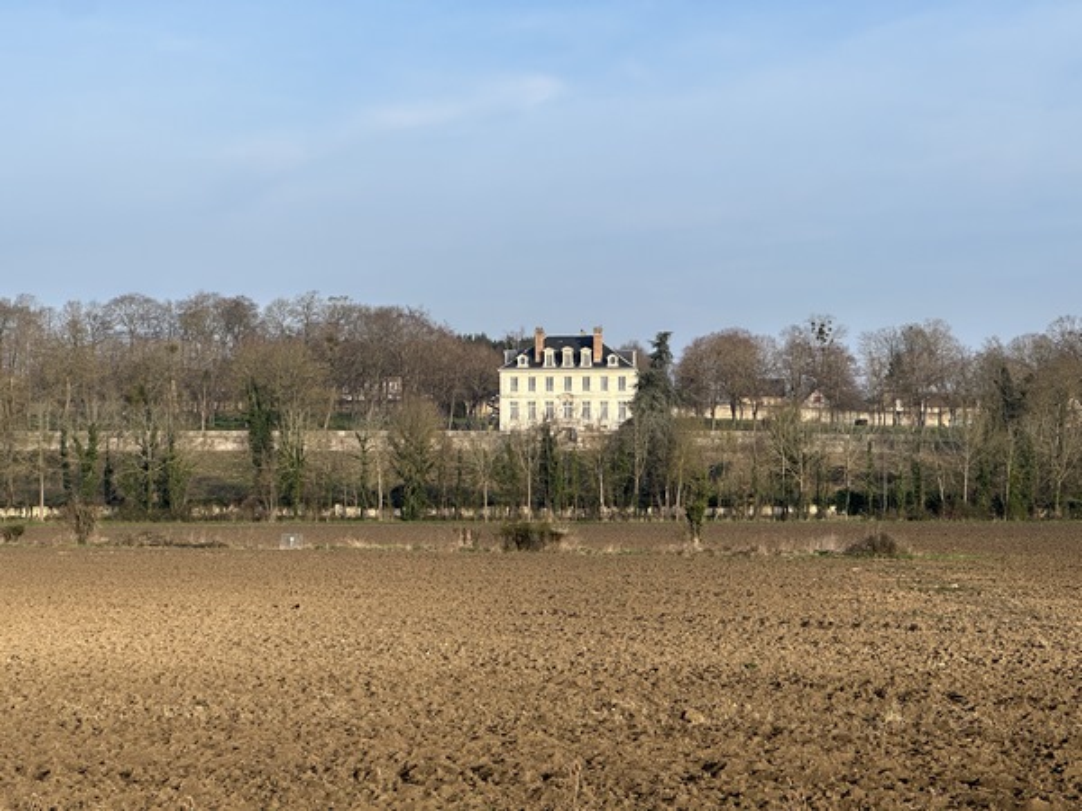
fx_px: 2407
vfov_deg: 19.1
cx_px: 541
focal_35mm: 77
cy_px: 406
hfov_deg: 25.3
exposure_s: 1/459
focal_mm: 9
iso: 32
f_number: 2.8
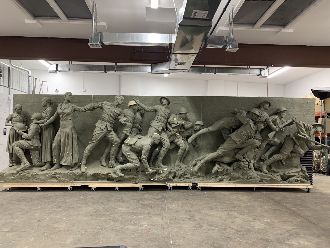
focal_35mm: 26
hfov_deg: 67.3
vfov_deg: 53.1
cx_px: 165
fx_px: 248
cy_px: 124
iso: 200
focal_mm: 4.25
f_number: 1.8
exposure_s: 1/60
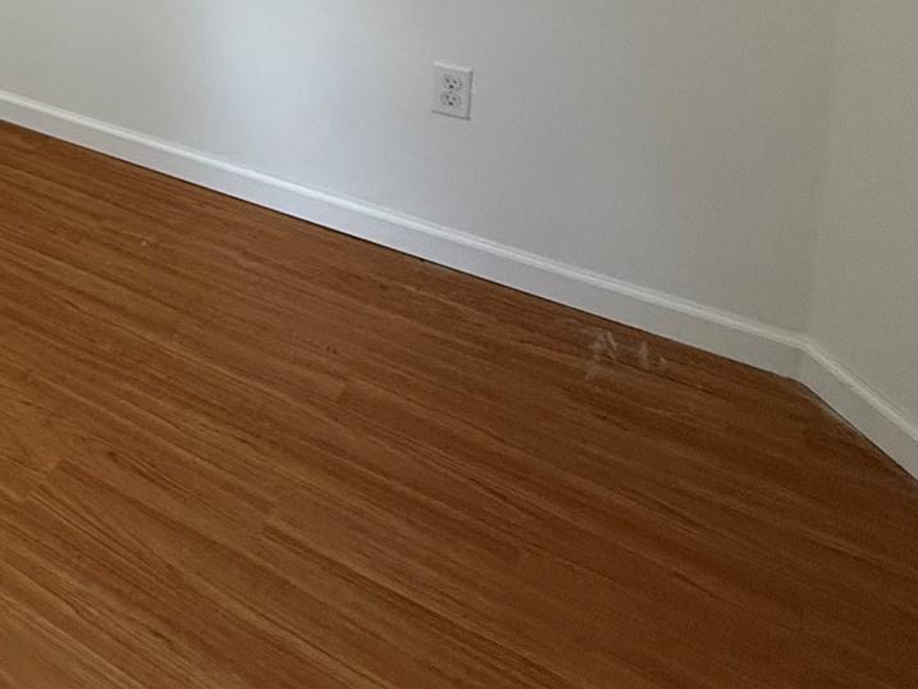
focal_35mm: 40
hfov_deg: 34.6
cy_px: -209
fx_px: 1061
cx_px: -246
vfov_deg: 29.1
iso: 320
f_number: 2.2
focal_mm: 2.22
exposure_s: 1/120
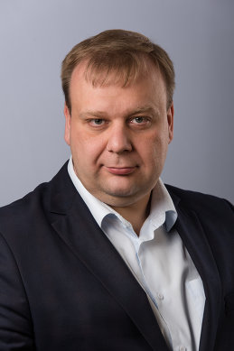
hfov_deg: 6.9
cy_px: 176
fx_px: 1952
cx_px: 117
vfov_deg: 10.3
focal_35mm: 200
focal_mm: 200
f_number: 8
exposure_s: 1/160
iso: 100
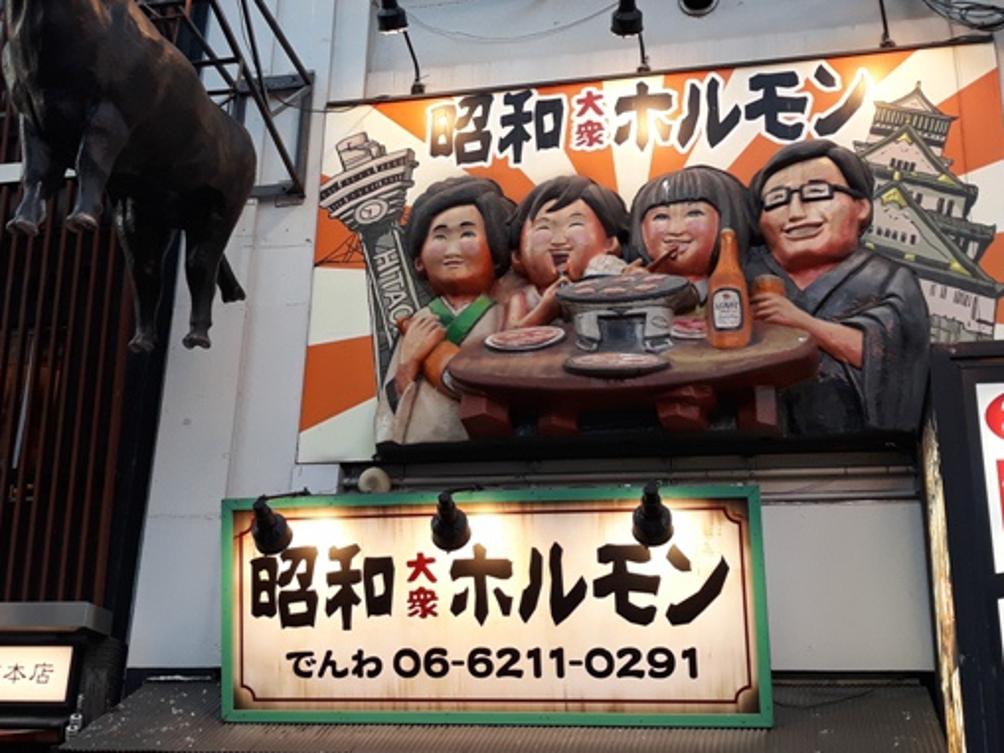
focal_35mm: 34
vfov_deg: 41.5
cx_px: 453
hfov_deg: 53.9
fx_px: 986
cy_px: 281
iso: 50
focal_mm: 3.71
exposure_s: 1/60
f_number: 1.7
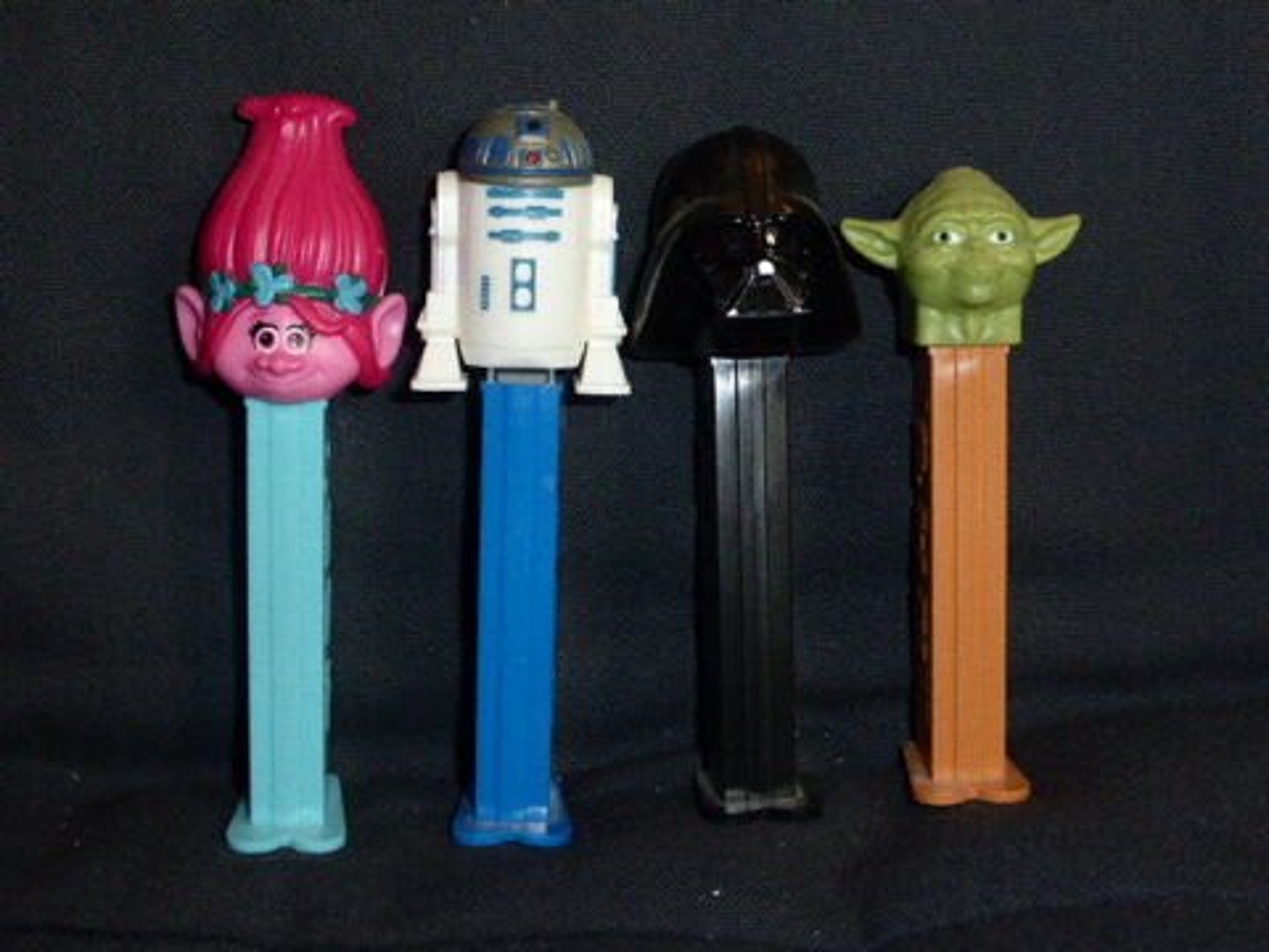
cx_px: 634
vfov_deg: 31.5
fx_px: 1686
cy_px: 476
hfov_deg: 41.2
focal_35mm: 46
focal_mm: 7.9
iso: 640
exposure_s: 1/60
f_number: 4.1
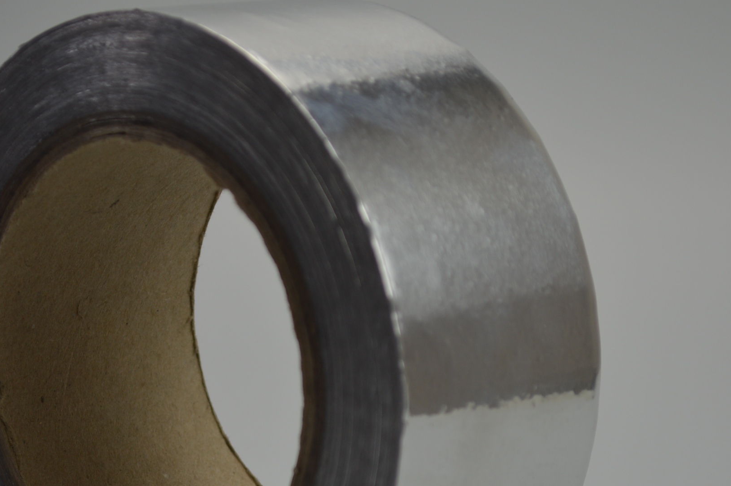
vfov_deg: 8.9
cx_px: 236
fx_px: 3102
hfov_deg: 13.4
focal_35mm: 153
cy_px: 386
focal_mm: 55
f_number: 5.6
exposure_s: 1/60
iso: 100
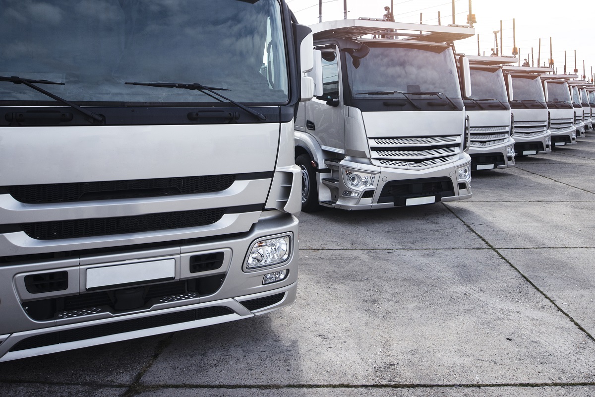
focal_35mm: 20
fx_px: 331
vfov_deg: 61.9
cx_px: 298
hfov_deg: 84.0
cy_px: 198
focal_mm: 20
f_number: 11
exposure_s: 1/320
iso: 320
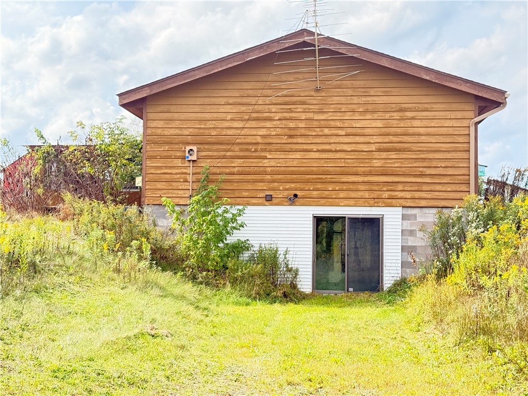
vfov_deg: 30.3
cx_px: 264
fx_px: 732
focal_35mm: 48
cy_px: 198
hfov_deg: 39.7
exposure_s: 1/906
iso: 100
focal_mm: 6.76
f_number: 1.78
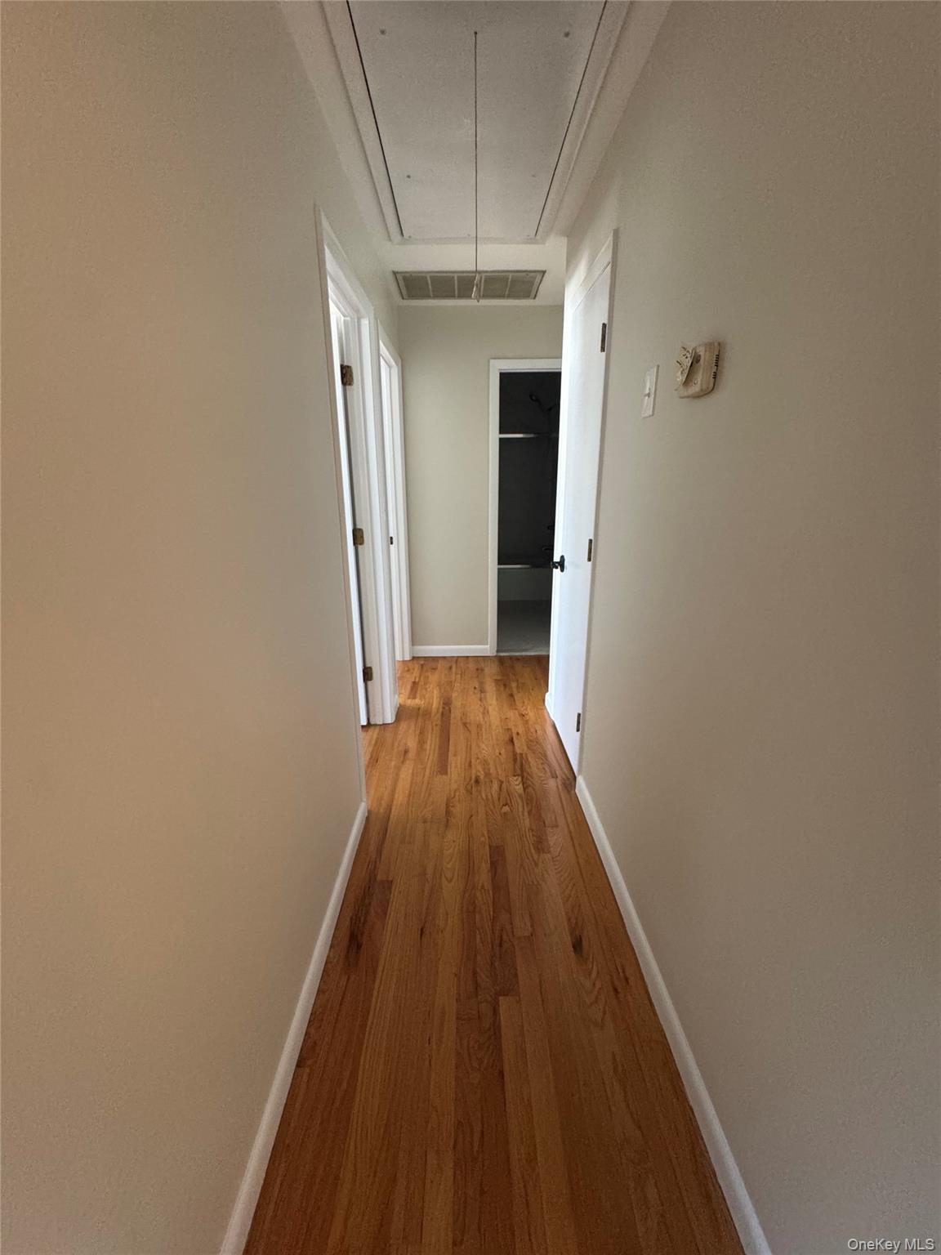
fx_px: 507
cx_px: 470
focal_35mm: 14
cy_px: 628
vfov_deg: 102.1
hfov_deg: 85.7
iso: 500
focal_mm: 2.22
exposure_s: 1/60
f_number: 2.2
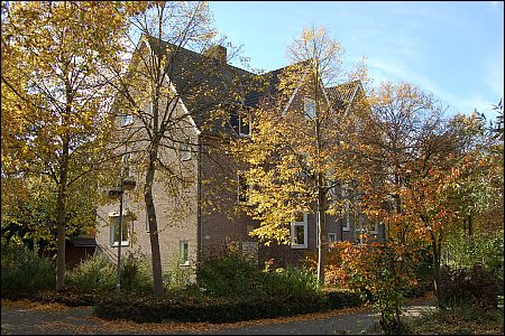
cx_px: 252
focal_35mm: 36
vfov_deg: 36.9
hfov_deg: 53.1
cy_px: 168
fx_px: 505
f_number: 7.1
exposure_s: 1/200
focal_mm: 24
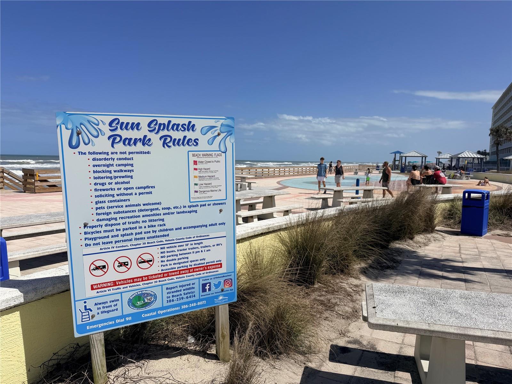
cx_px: 256
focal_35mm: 24
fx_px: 355
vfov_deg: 56.8
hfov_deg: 71.6
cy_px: 192
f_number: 1.78
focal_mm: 6.76
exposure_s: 1/14286
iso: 80
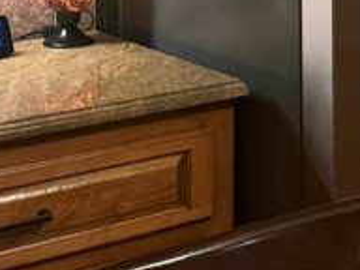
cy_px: -144
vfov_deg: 11.1
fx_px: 1331
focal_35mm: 128
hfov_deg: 15.0
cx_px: 405
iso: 400
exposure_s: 1/120
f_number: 1.78
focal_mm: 6.76
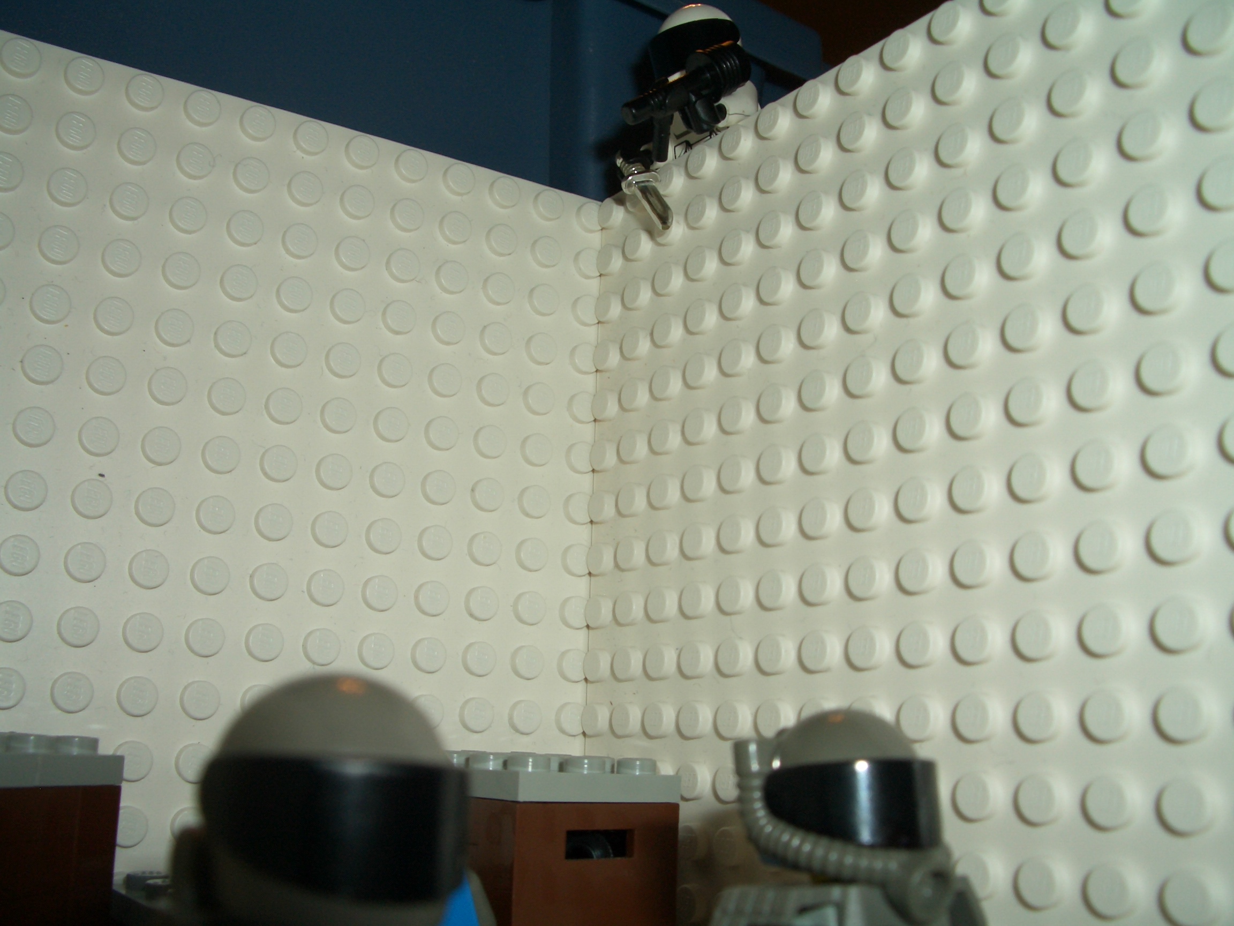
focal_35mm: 35
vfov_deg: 40.7
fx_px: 1248
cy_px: 463
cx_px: 617
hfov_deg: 52.6
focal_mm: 5.8
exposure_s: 1/60
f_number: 4.3
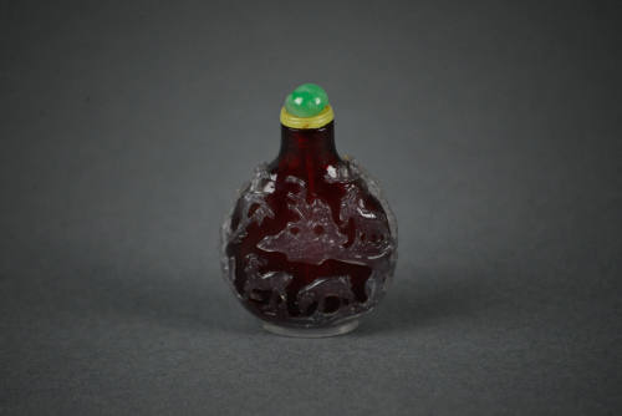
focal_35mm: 300
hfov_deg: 6.9
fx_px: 5186
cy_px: 208
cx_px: 311
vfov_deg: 4.6
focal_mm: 300
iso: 1000
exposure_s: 1/100
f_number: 5.6
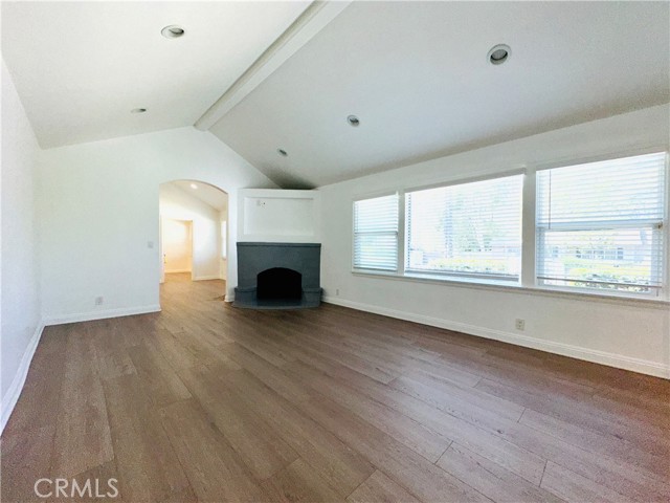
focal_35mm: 14
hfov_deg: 102.1
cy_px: 252
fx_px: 271
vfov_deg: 85.7
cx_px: 335
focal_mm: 2.22
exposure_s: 1/336
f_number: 2.2
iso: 32
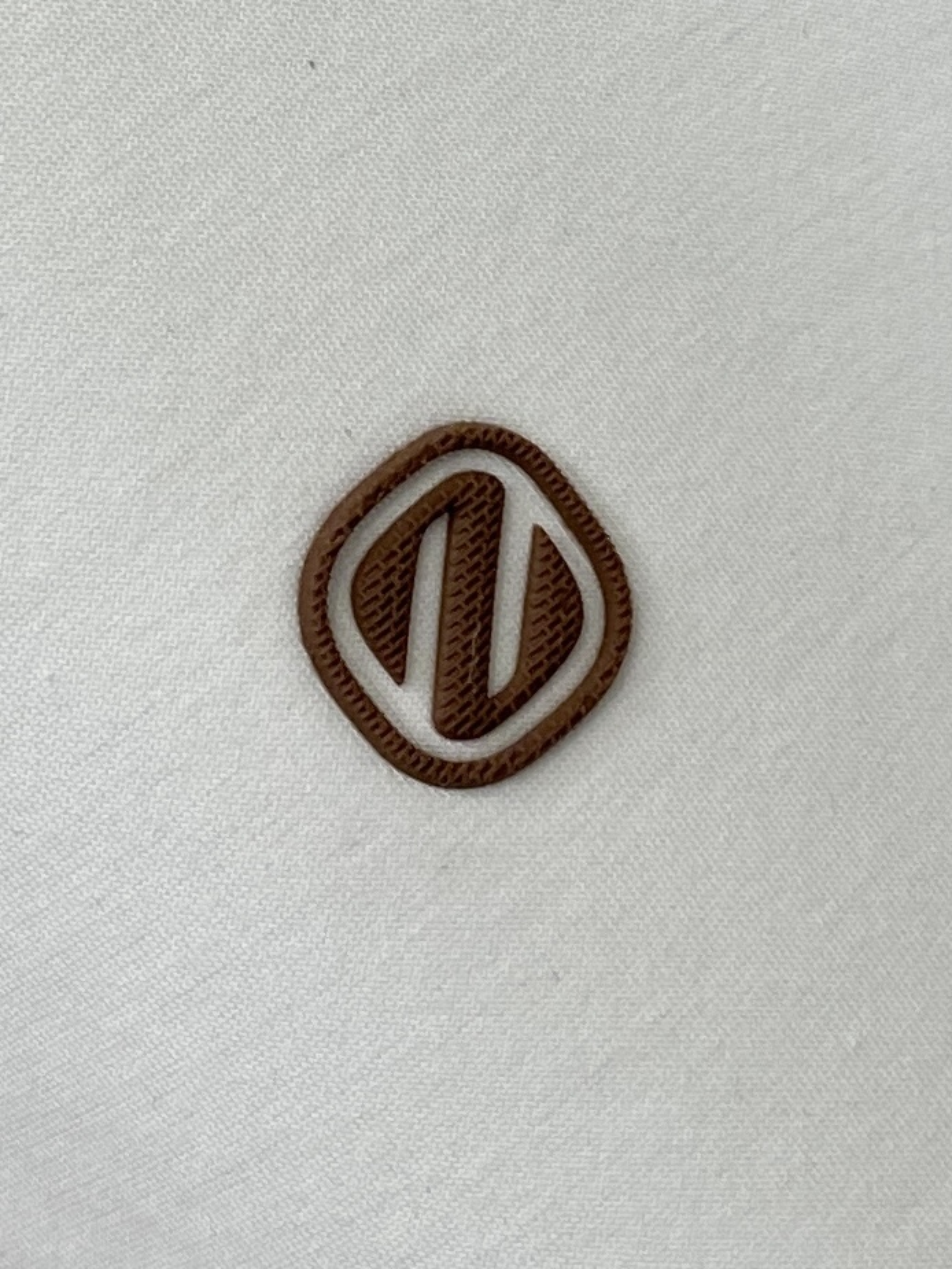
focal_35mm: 26
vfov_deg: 67.3
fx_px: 953
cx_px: 476
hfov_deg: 53.1
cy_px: 634
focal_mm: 4.25
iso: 50
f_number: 1.8
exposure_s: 1/121
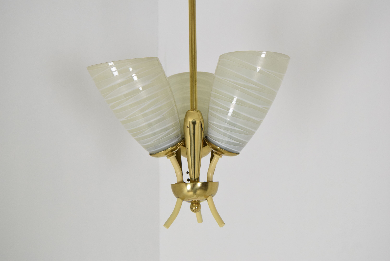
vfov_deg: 28.1
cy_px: 130
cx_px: 195
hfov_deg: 41.1
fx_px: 520
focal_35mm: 48
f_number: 5.6
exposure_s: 1/125
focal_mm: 32
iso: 1600
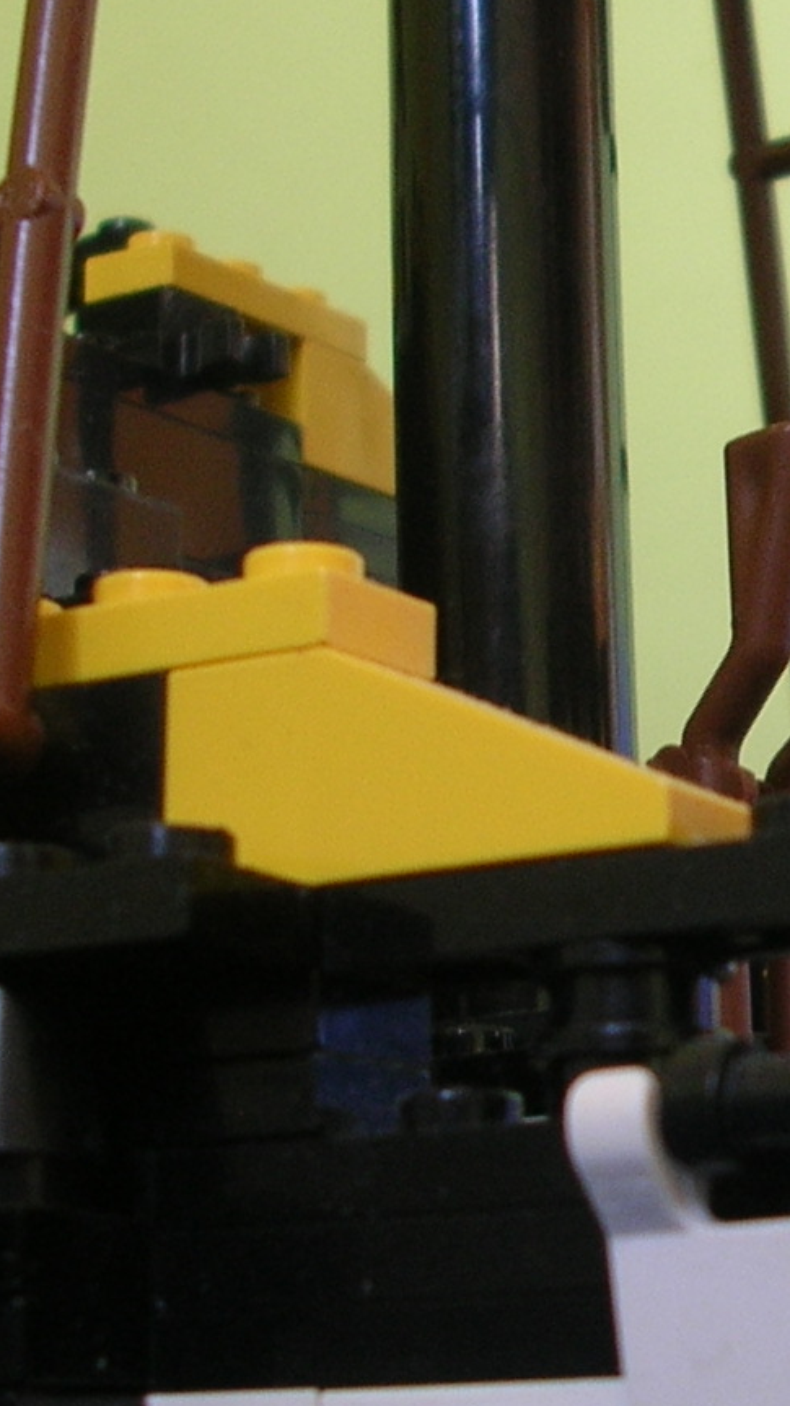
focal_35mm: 101
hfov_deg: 11.7
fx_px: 3764
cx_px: 987
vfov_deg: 21.1
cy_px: 881
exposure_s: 1/10.8
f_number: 2.8
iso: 50
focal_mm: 5.8
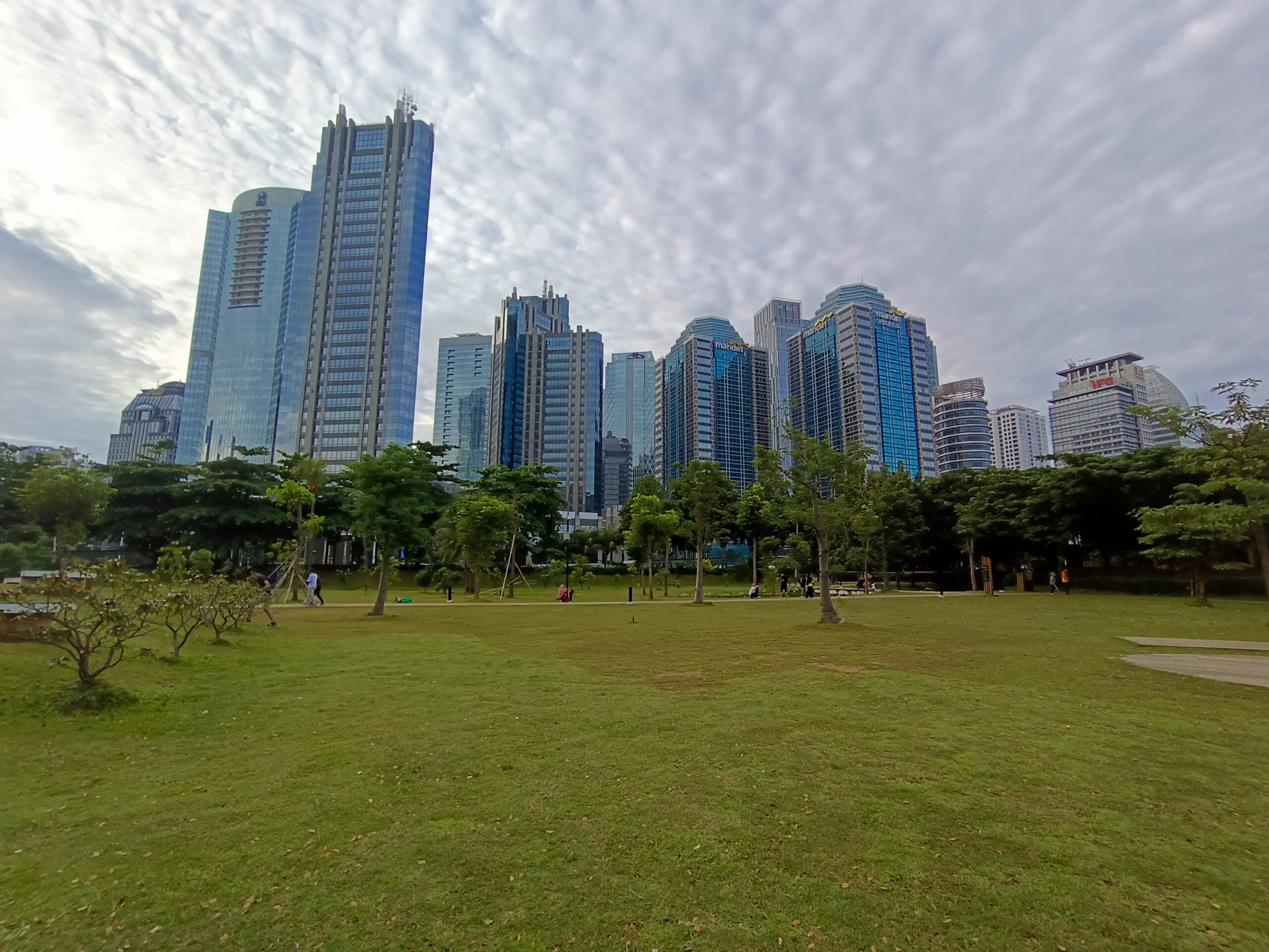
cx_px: 634
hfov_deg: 94.5
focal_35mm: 16
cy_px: 476
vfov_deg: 78.1
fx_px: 587
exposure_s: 1/609
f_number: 2.2
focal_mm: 1.65
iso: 100
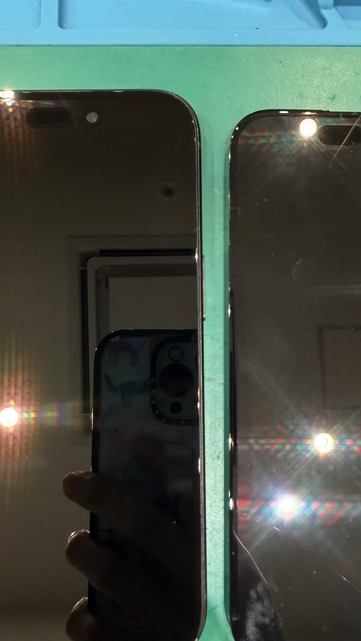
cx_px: 221
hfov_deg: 33.6
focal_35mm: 35
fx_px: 595
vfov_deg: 56.3
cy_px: 373
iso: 320
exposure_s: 1/74
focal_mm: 2.22
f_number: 2.2
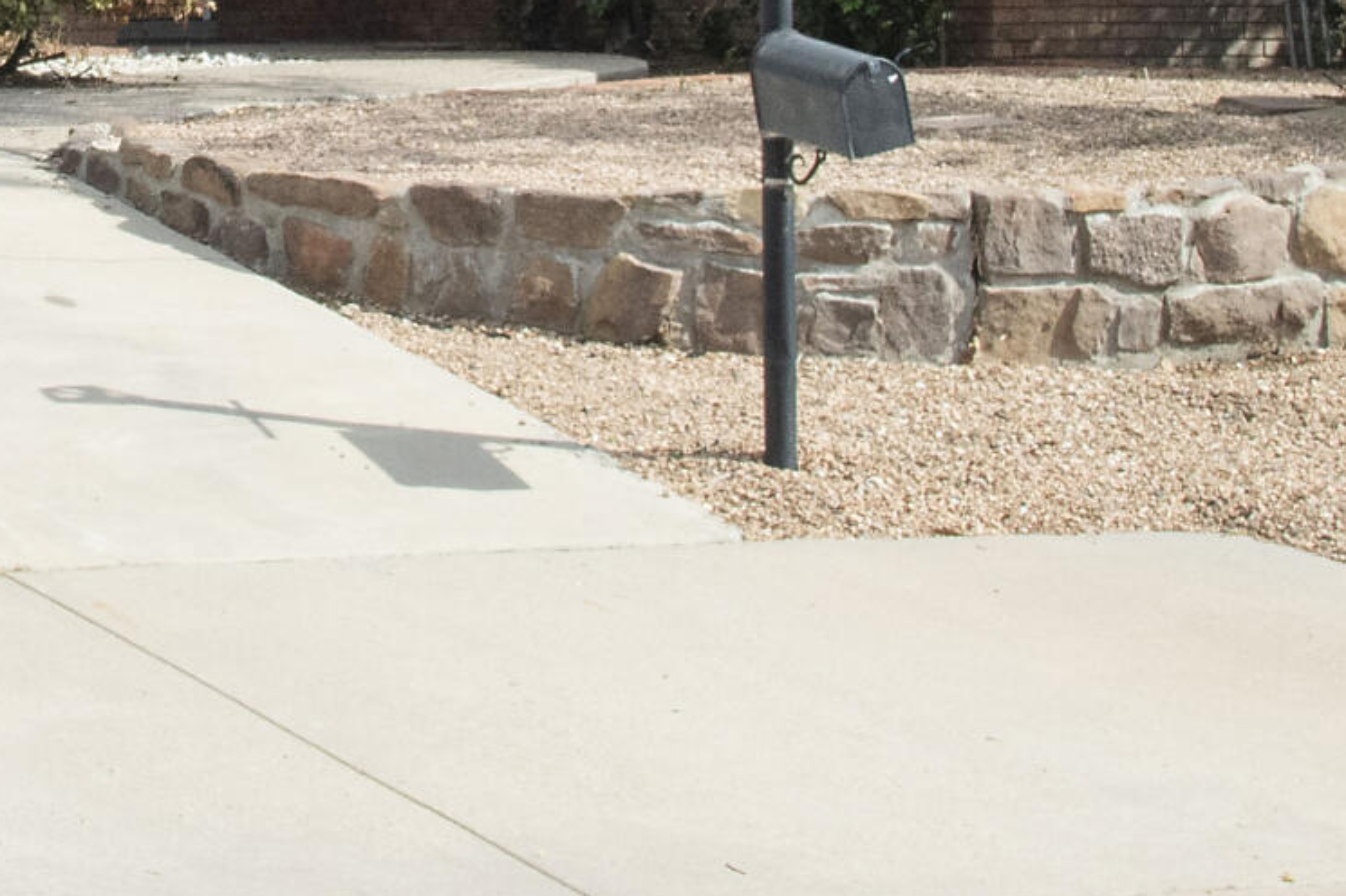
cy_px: -299
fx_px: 5419
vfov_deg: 9.3
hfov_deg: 13.8
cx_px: -219
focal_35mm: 145
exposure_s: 1/400
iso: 400
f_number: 11
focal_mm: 24
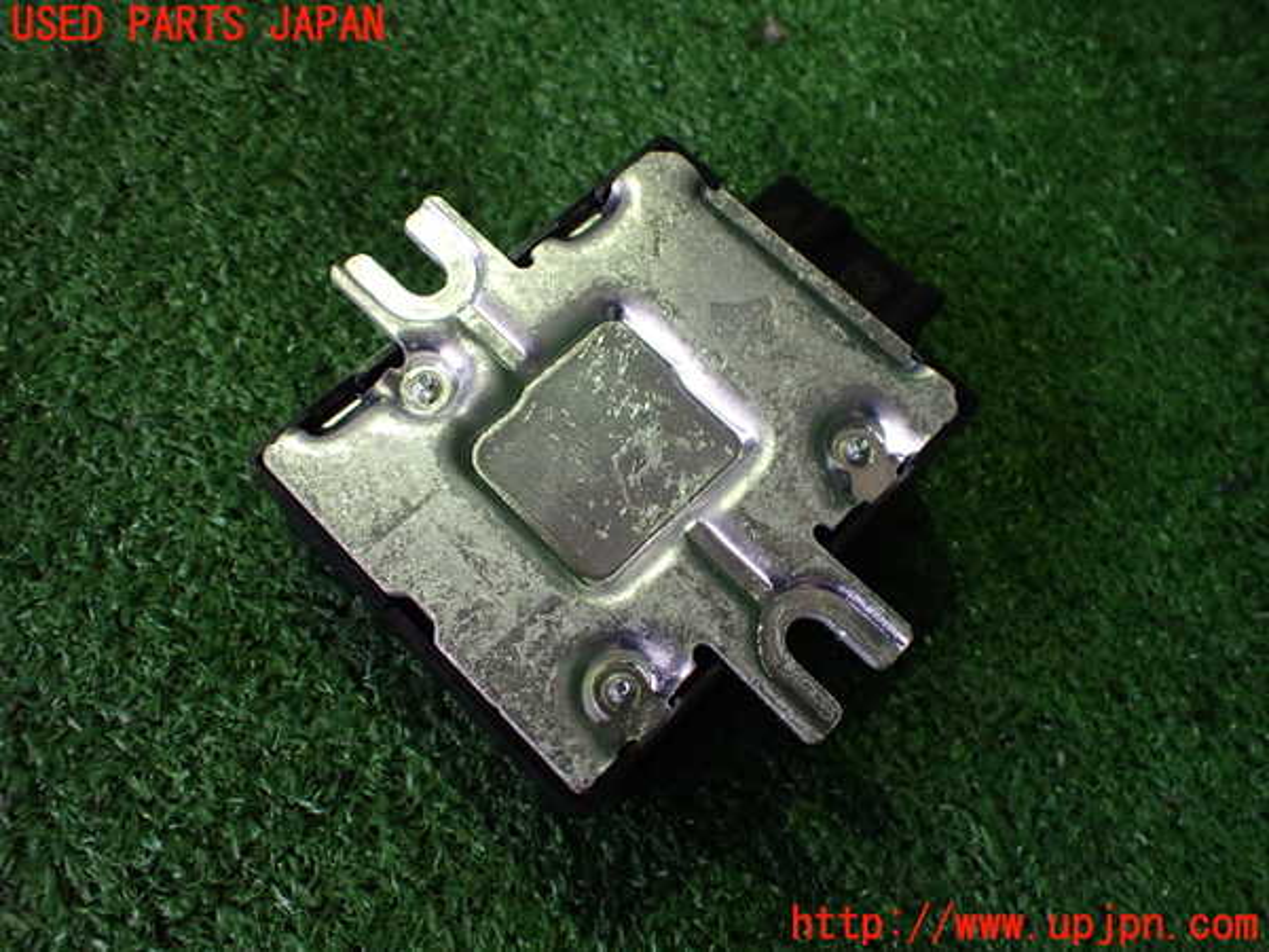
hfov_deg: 60.0
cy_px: 476
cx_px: 634
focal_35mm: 30
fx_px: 1100
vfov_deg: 46.8
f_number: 2.3
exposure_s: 1/125
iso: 640
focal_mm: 5.4
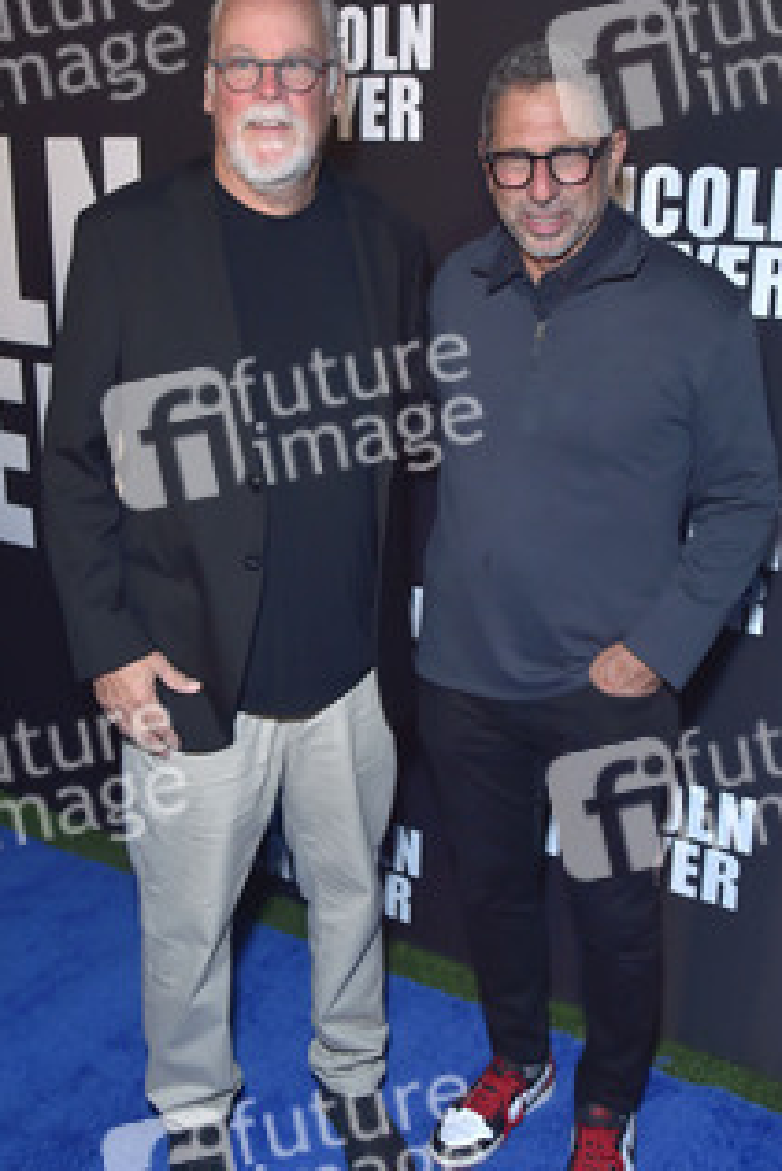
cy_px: 608
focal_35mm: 38
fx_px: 1237
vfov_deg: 50.7
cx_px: 402
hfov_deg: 35.1
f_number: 6.3
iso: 800
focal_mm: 30
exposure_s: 1/200
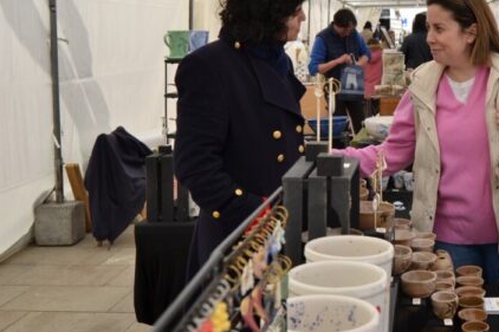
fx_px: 719
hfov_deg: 36.9
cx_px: 400
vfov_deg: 25.5
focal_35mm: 52
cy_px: 57
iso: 100
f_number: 6.3
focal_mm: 19
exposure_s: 1/160
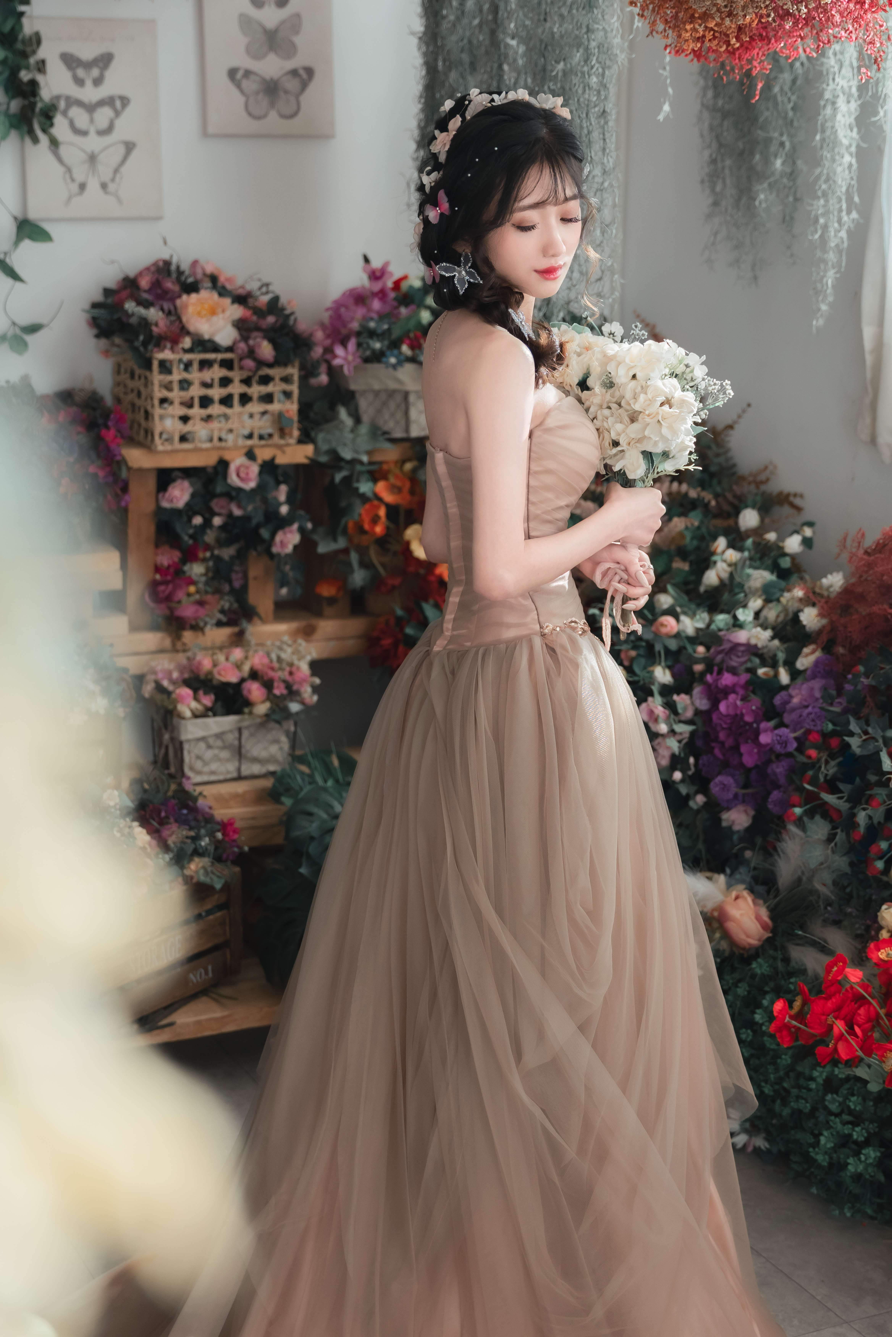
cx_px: 446
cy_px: 668
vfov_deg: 45.9
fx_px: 1579
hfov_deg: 31.5
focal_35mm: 42
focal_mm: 42.5
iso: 400
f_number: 2.8
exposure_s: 1/160
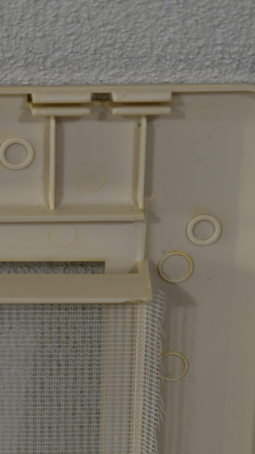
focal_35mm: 130
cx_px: 24
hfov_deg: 9.3
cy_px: 227
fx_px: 1560
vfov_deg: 16.5
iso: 200
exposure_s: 1/160
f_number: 5.6
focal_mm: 55
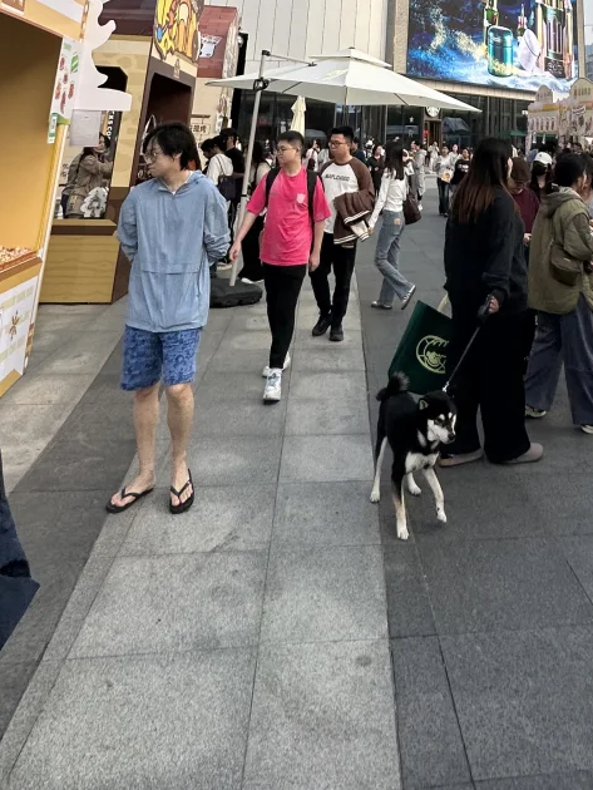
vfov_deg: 43.7
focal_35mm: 32
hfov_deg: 42.8
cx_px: 446
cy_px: -82
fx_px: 730
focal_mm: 2.22
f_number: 2.2
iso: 50
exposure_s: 1/489
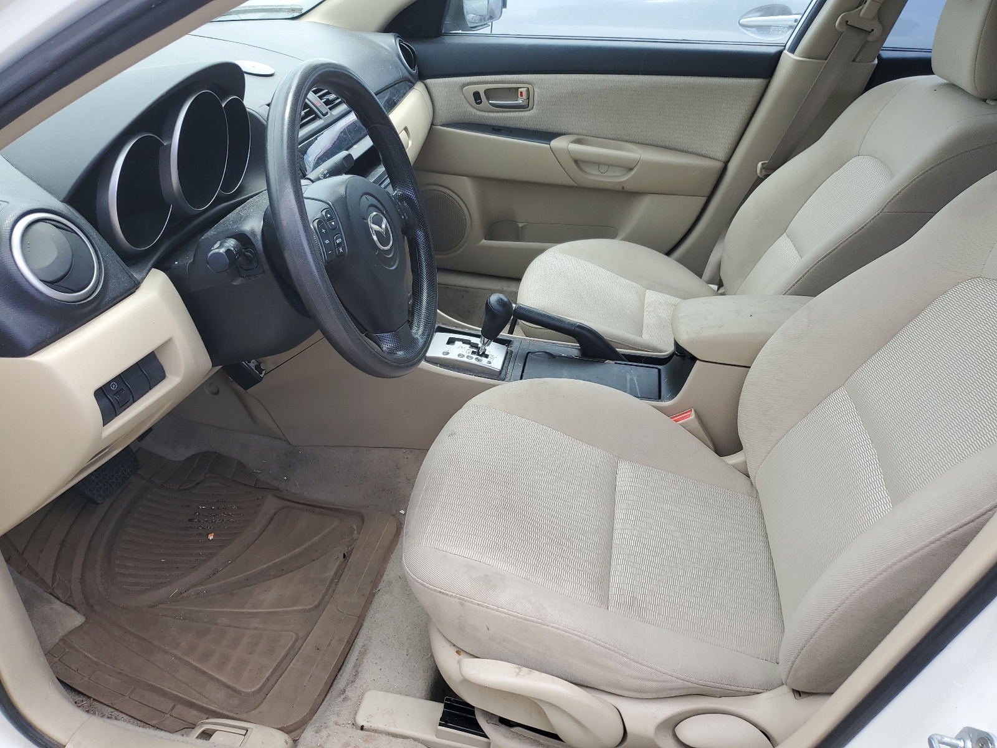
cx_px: 498
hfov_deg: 67.3
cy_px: 374
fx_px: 749
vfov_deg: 53.1
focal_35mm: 26
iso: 50
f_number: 1.5
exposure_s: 1/476
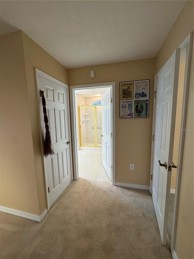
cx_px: 97
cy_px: 130
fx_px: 105
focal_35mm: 14
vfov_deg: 102.1
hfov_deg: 85.7
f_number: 2.2
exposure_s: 1/60
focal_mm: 2.22
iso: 250
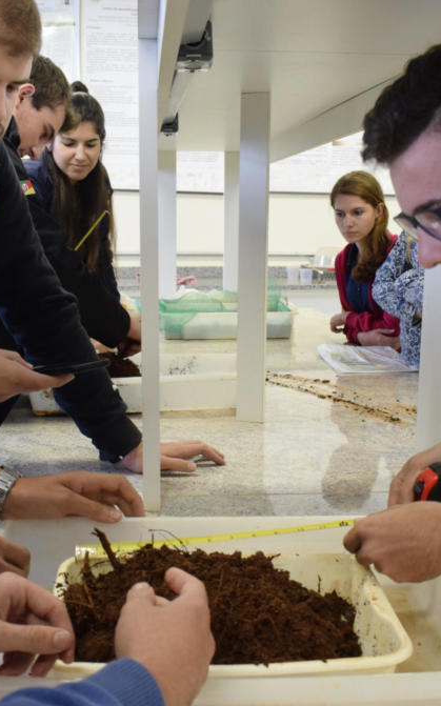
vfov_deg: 47.2
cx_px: 189
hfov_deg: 30.5
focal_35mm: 42
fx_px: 808
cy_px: 358
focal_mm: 18
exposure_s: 1/60
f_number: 6.3
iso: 1600
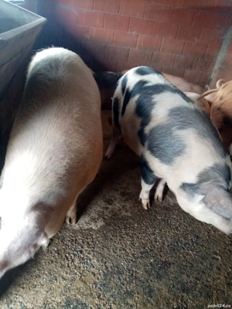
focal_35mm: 26
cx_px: 116
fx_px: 232
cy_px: 154
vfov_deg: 67.3
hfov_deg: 53.1
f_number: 1.8
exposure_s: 1/33.3
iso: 441
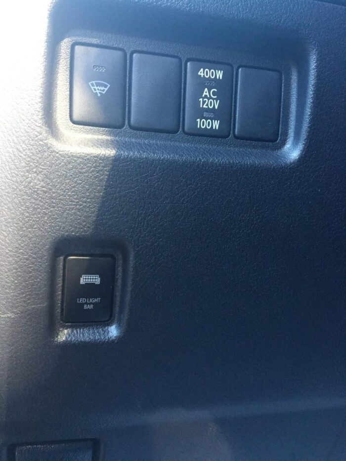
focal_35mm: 29
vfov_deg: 61.7
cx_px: 173
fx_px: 386
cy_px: 230
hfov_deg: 48.2
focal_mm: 4.15
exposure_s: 1/30
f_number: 2.2
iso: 125
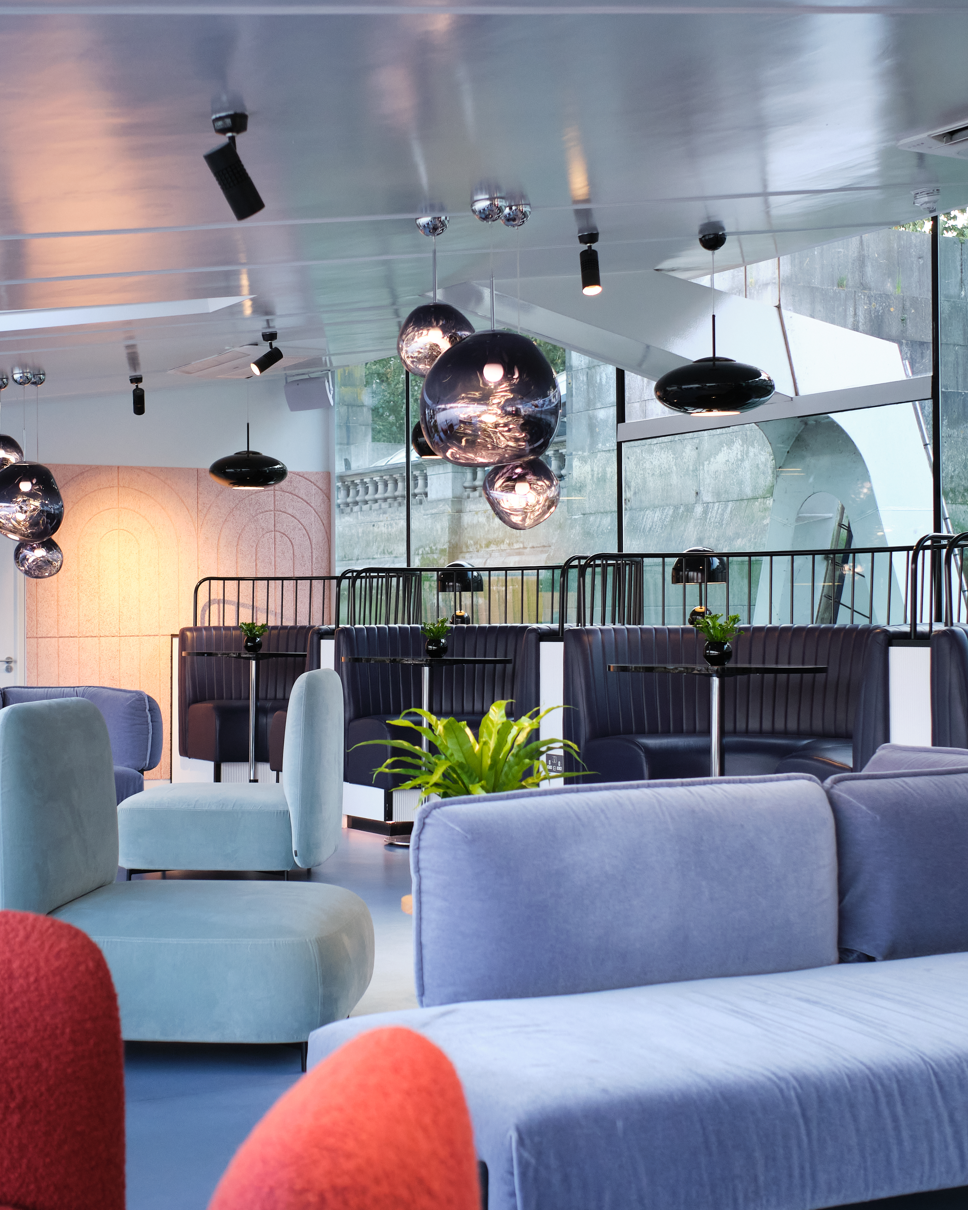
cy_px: 604
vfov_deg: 37.3
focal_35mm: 50
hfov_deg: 30.1
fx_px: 1791
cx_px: 357
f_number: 2.8
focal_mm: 23
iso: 800
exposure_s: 1/150
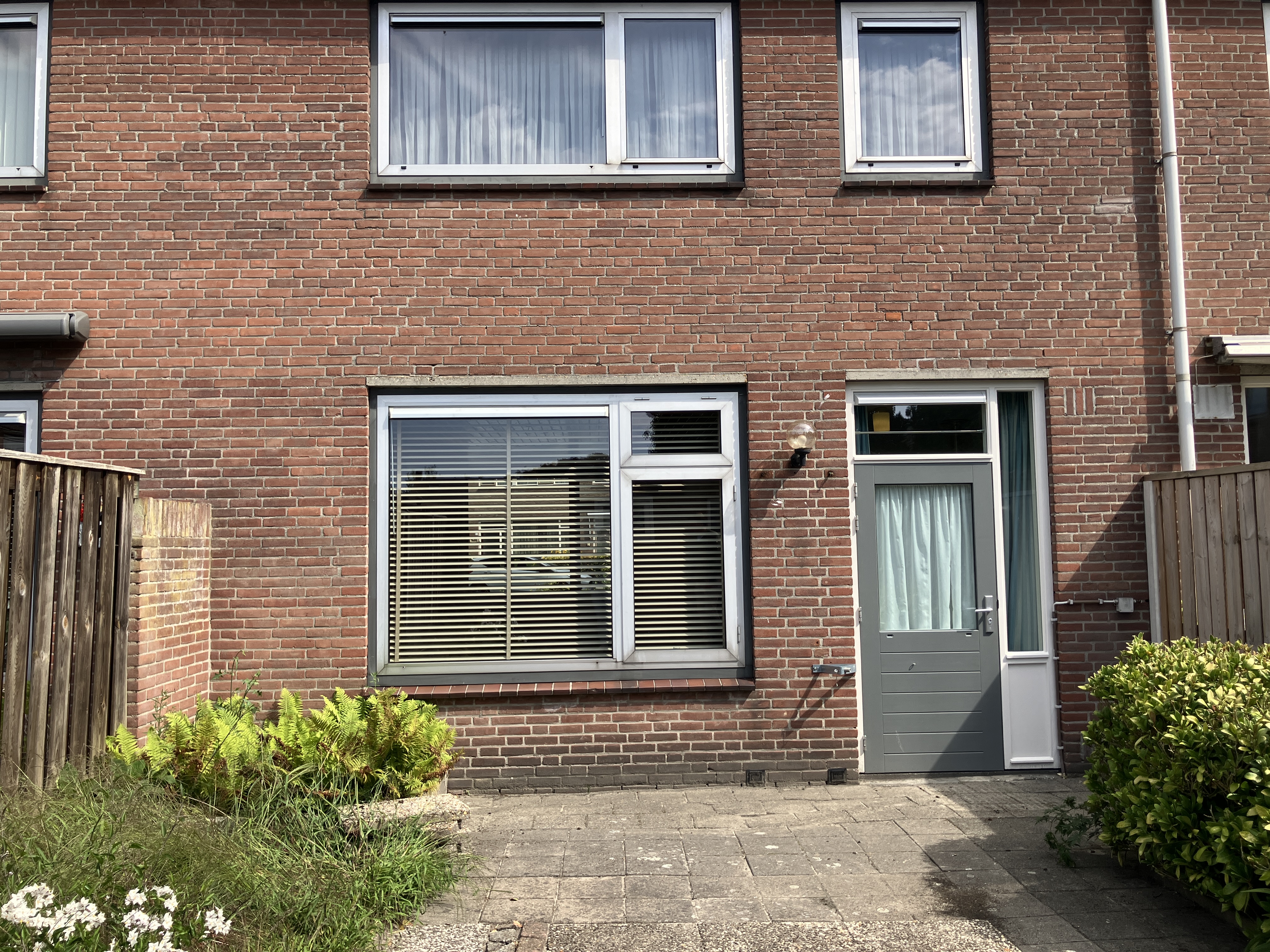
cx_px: 635
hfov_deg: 63.4
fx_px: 1027
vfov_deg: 49.7
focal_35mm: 28
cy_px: 476
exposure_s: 1/1215
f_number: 1.8
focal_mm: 3.99
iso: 32
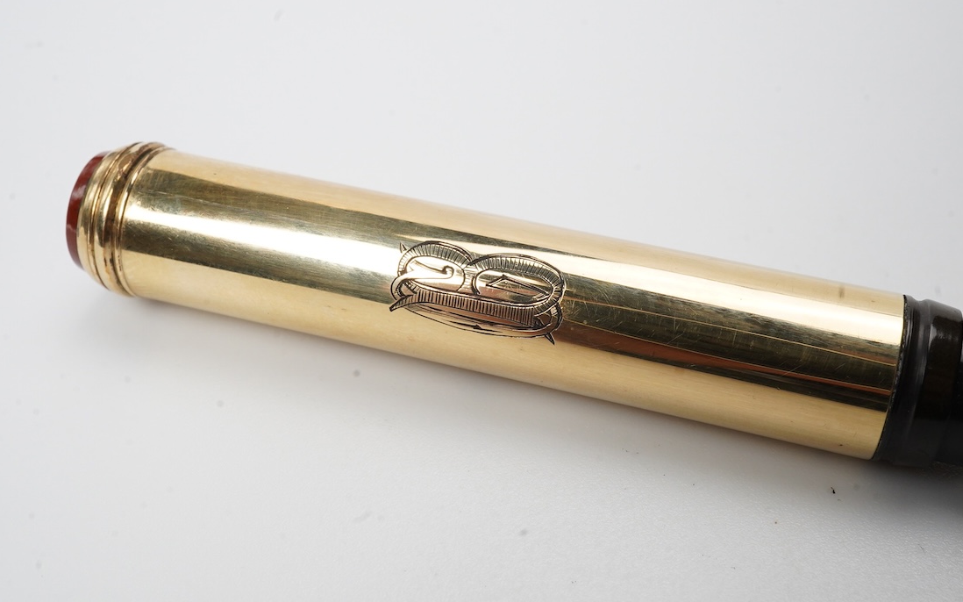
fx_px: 1233
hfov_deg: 42.6
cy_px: 285
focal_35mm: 47
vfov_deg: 27.4
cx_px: 489
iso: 1000
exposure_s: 1/100
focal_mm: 30
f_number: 18
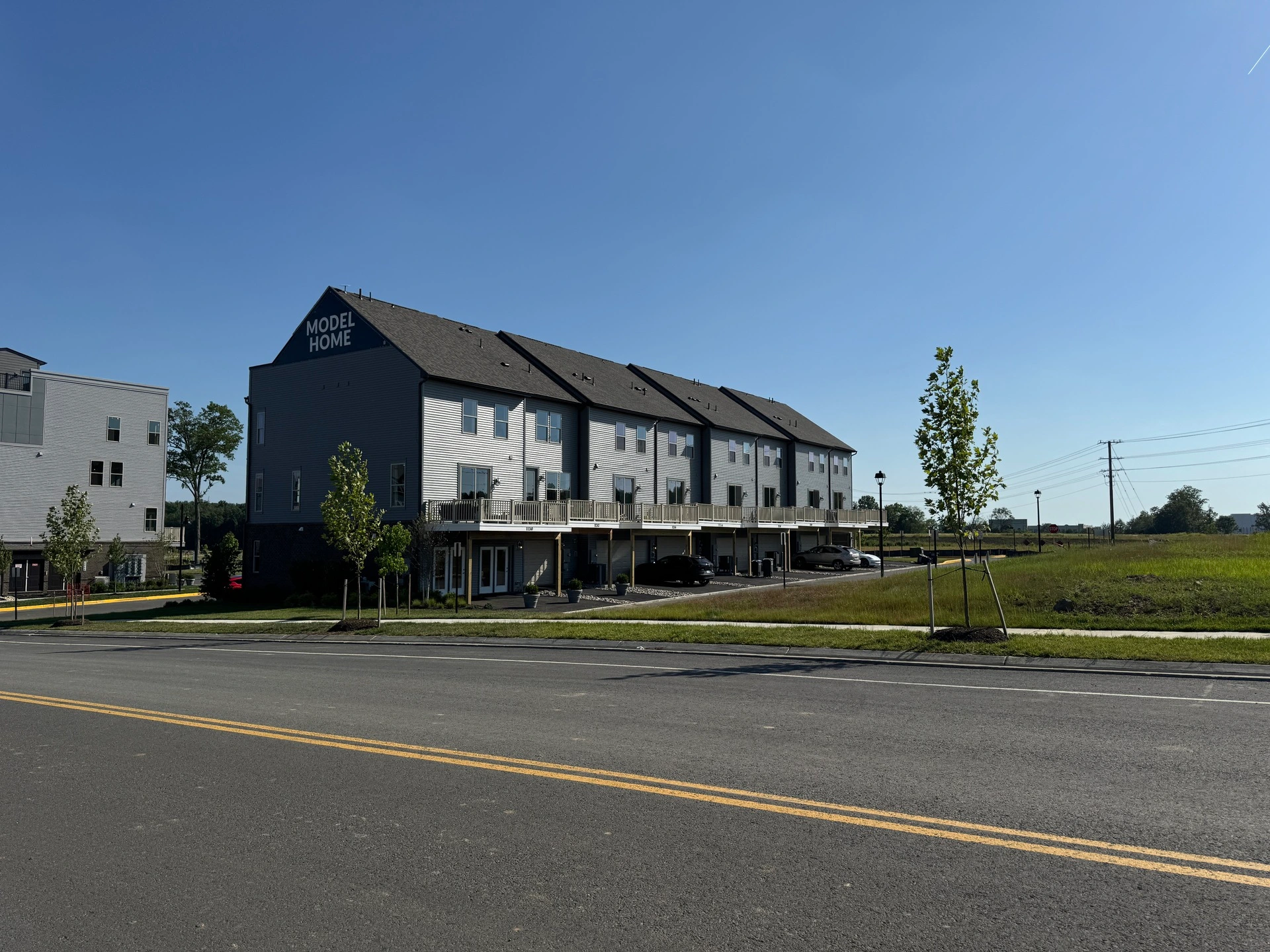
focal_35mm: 24
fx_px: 881
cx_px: 635
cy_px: 476
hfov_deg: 71.6
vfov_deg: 56.8
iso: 80
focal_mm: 6.76
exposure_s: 1/9009
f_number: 1.78
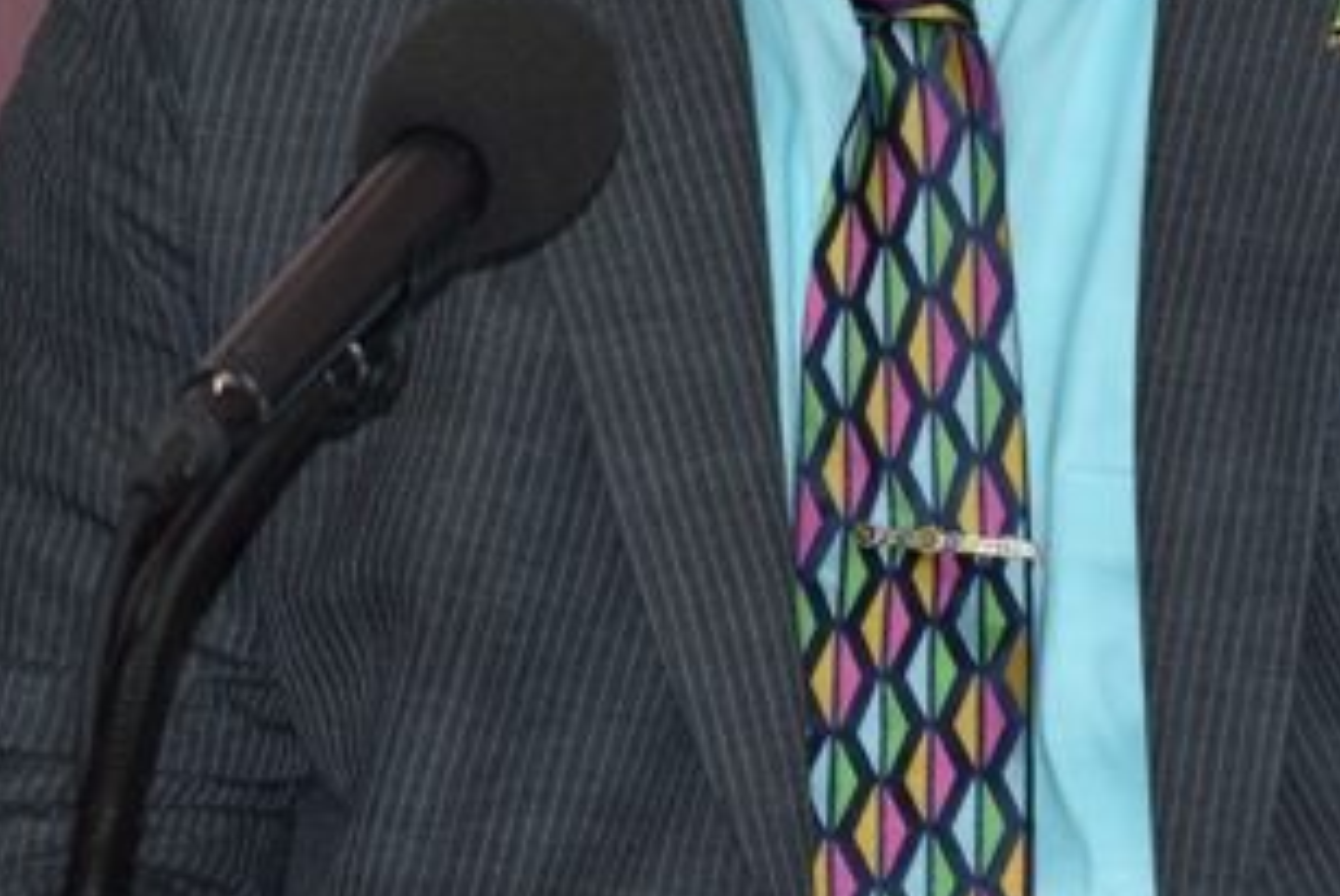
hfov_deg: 4.9
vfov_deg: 3.2
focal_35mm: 424
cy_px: -215
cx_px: 927
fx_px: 15784
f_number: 5.6
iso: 400
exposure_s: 1/160
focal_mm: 85
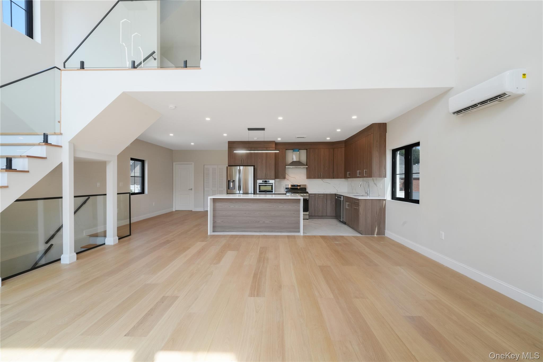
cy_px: 181
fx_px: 211
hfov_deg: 104.3
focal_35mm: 14
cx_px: 272
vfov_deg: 81.2
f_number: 16
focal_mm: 14
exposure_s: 1/13
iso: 800
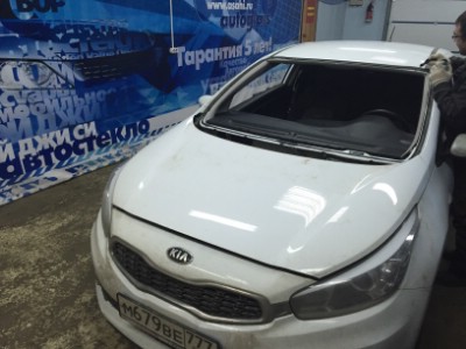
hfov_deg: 61.7
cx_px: 233
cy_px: 174
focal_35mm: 29
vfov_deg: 48.2
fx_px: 390
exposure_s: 1/33
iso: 80
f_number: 2.2
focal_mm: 4.15
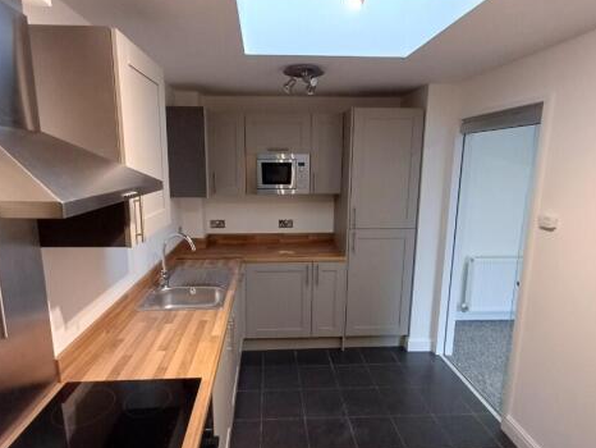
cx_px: 282
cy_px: 222
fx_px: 345
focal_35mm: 20
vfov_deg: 66.0
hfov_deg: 81.6
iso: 160
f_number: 2.2
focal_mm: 1.64
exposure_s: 1/33.3
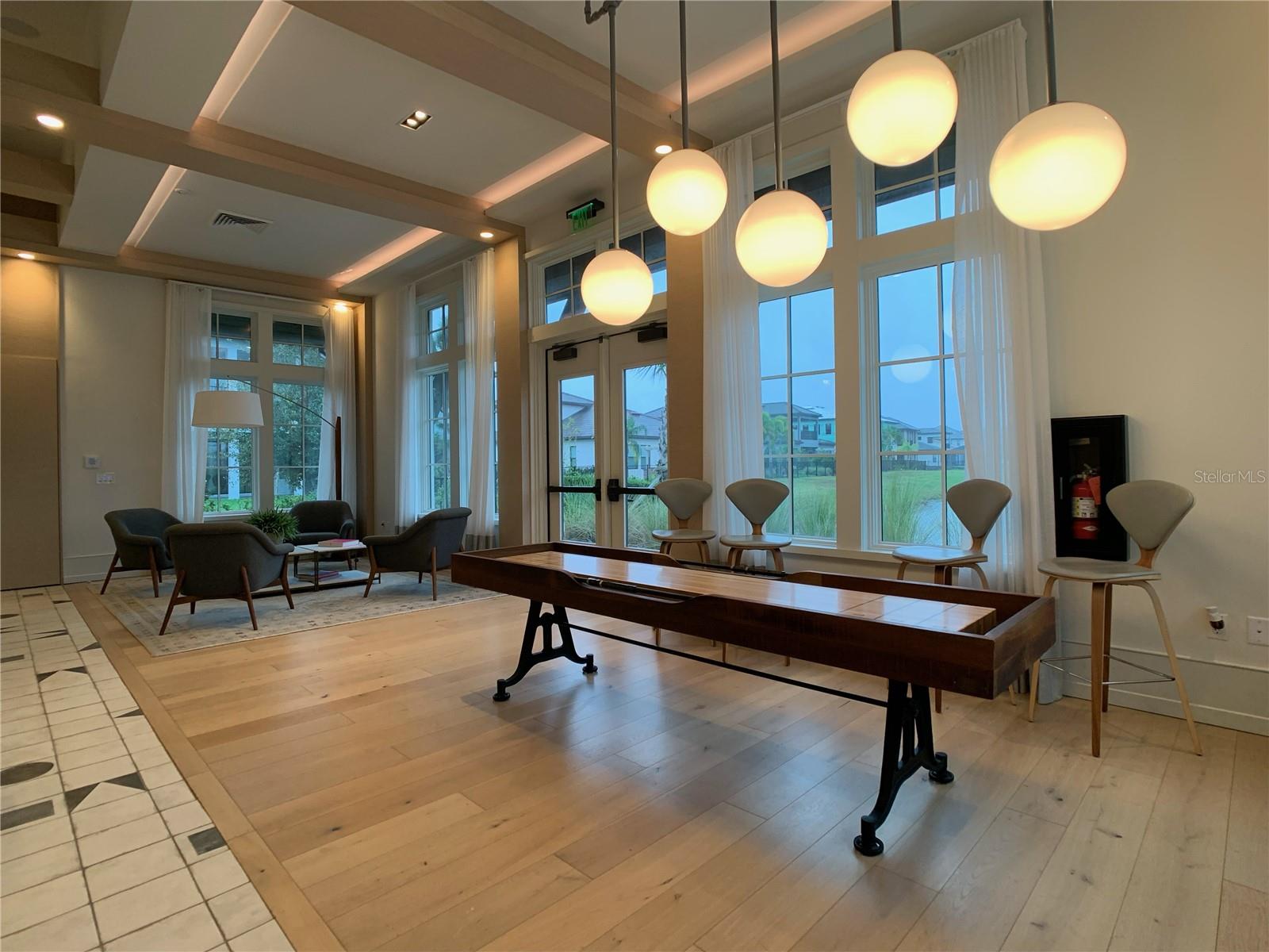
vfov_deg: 53.1
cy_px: 476
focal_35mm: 26
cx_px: 634
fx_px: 953
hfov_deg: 67.3
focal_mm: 4.25
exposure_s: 1/121
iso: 80
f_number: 1.8
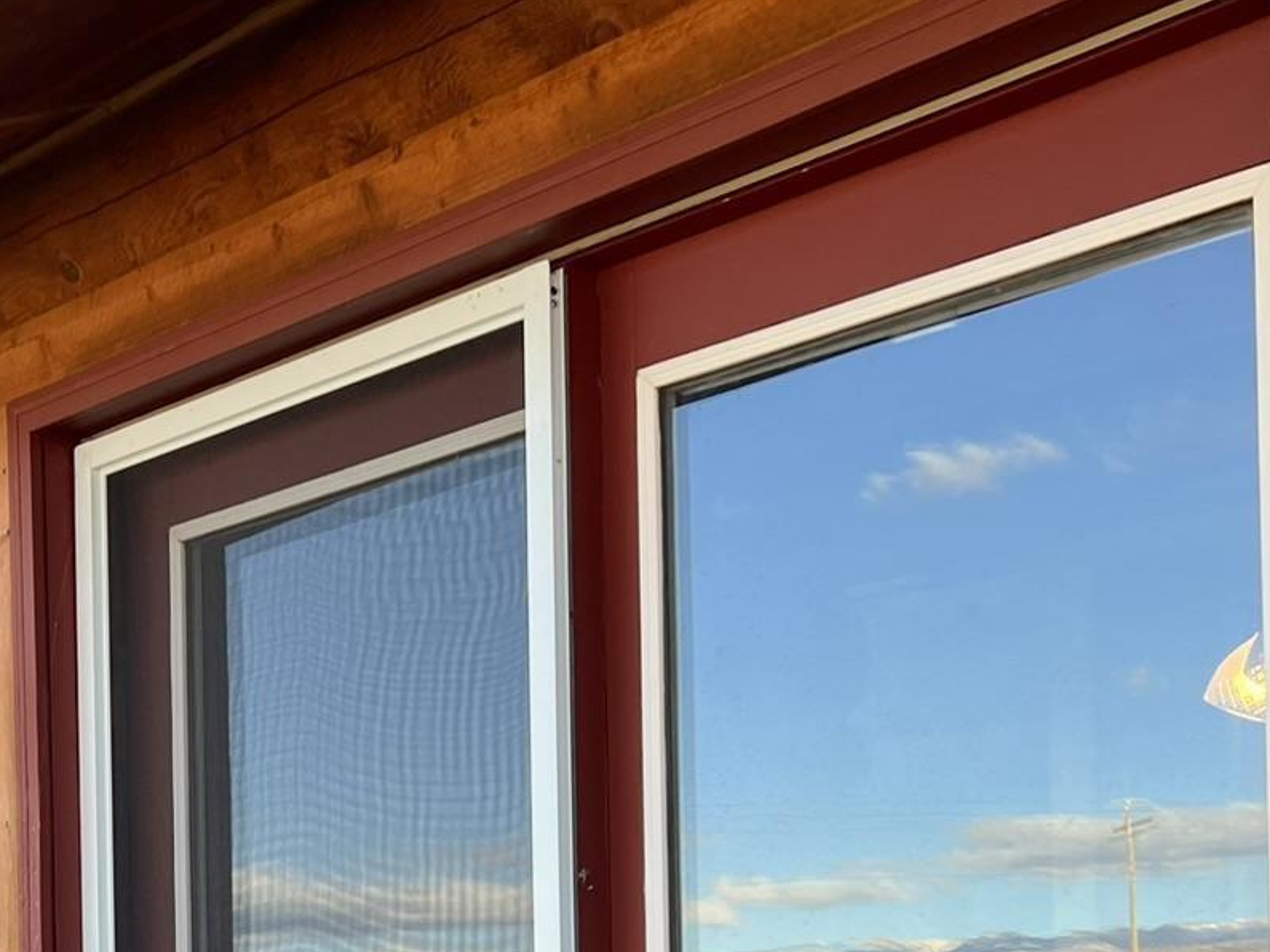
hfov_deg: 28.0
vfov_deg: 21.0
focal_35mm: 67
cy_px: 1013
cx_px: 165
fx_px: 2458
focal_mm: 5.7
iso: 50
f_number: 1.5
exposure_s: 1/384
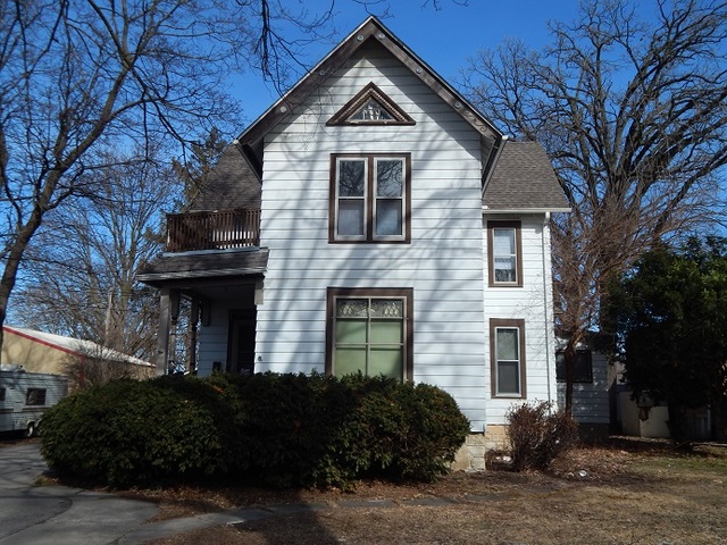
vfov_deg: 45.4
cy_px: 272
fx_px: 651
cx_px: 364
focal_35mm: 31
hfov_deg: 58.4
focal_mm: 5.6
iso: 125
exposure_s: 1/400
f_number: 6.5
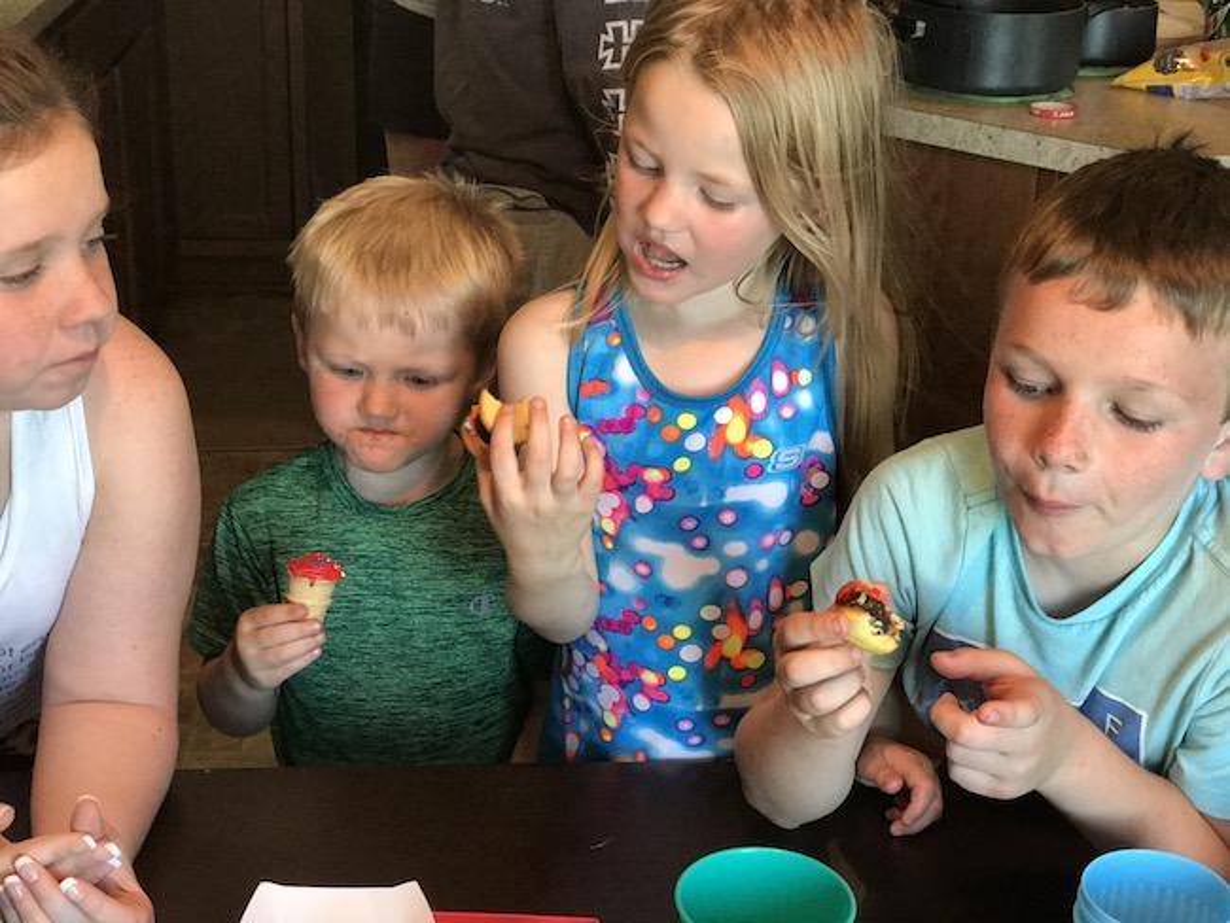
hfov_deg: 33.8
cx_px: 615
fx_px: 2026
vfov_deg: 25.7
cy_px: 462
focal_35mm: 57
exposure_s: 1/60
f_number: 2.8
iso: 250
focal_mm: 6.6
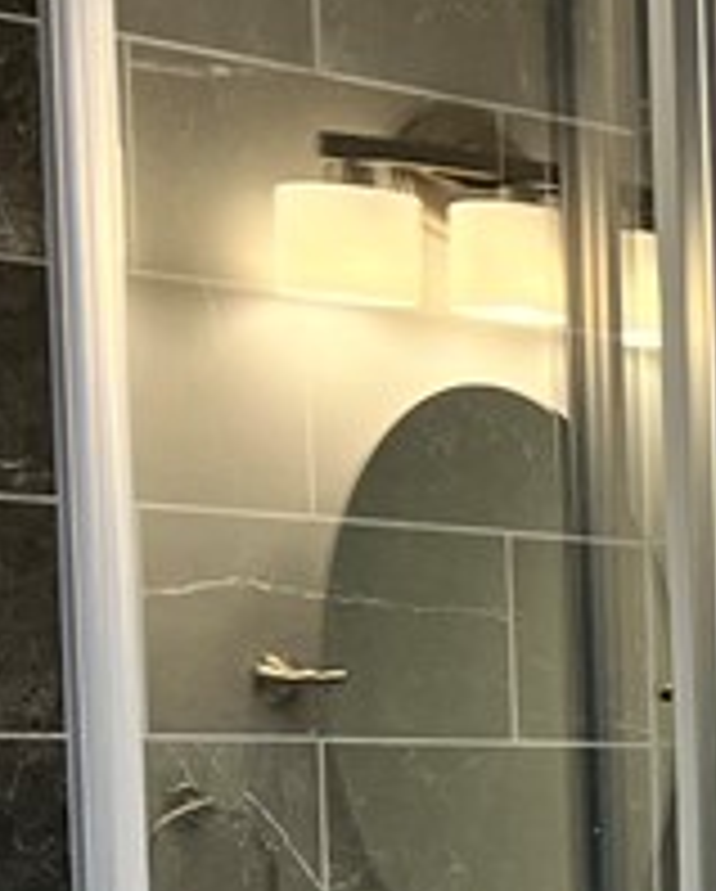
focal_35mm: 131
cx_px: 1207
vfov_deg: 14.2
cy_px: 1102
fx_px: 3462
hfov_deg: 11.1
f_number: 1.5
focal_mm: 5.7
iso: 125
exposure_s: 1/120
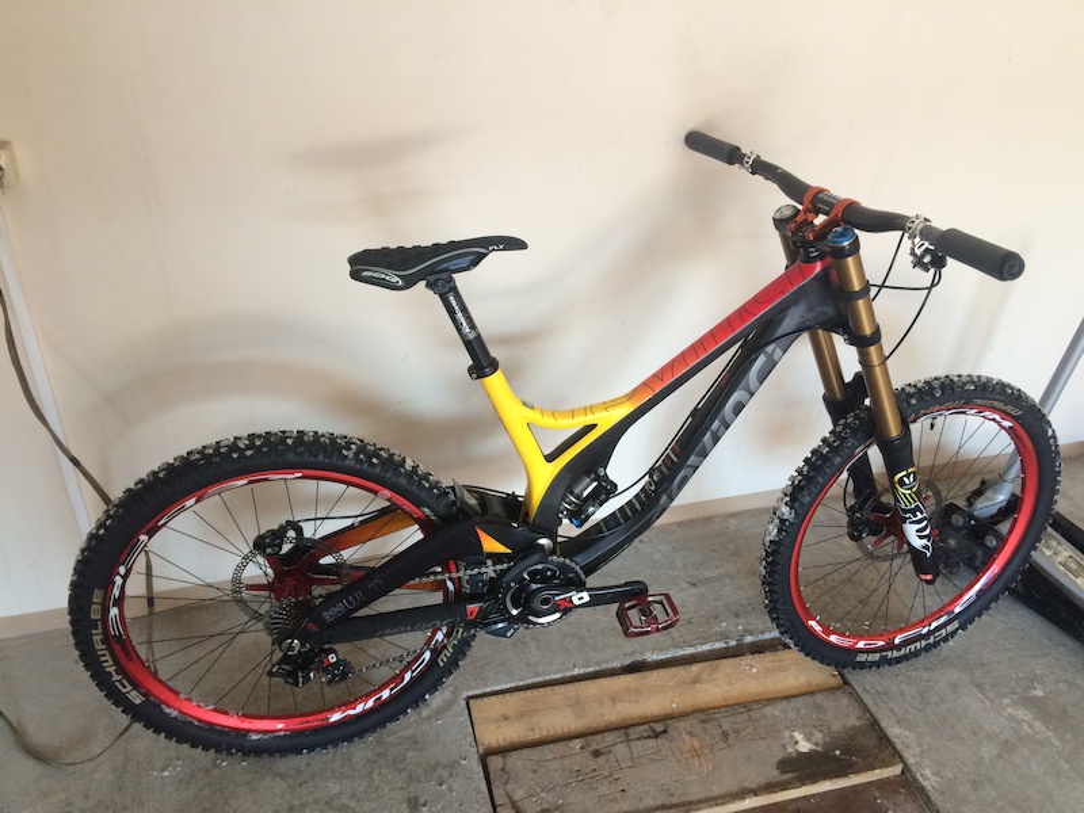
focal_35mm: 29
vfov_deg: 48.2
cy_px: 406
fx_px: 908
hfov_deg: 61.7
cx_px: 542
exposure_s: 1/33
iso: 80
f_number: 2.2
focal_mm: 4.15
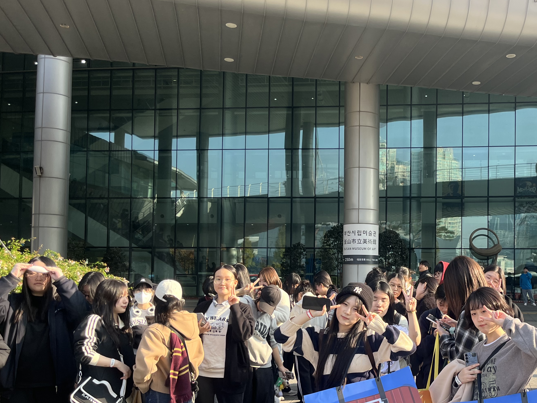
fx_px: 621
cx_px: 409
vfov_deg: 35.7
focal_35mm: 40
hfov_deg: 45.0
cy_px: 258
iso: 50
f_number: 1.6
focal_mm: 5.1
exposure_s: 1/508
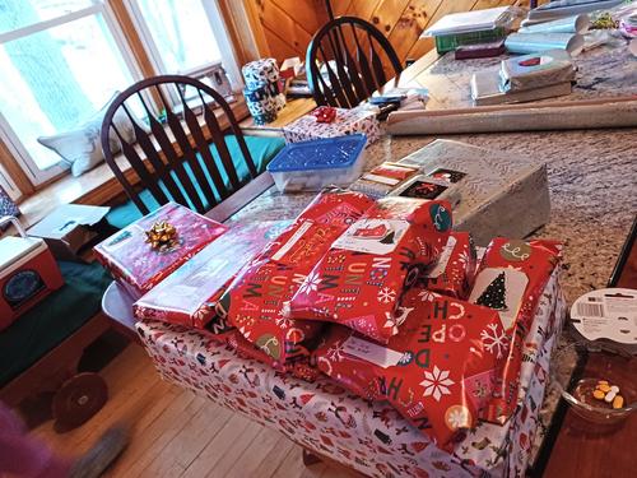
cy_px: 239
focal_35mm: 25
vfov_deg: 54.9
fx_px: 460
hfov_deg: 69.4
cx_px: 318
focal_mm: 4.6
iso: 1250
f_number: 1.8
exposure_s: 1/20
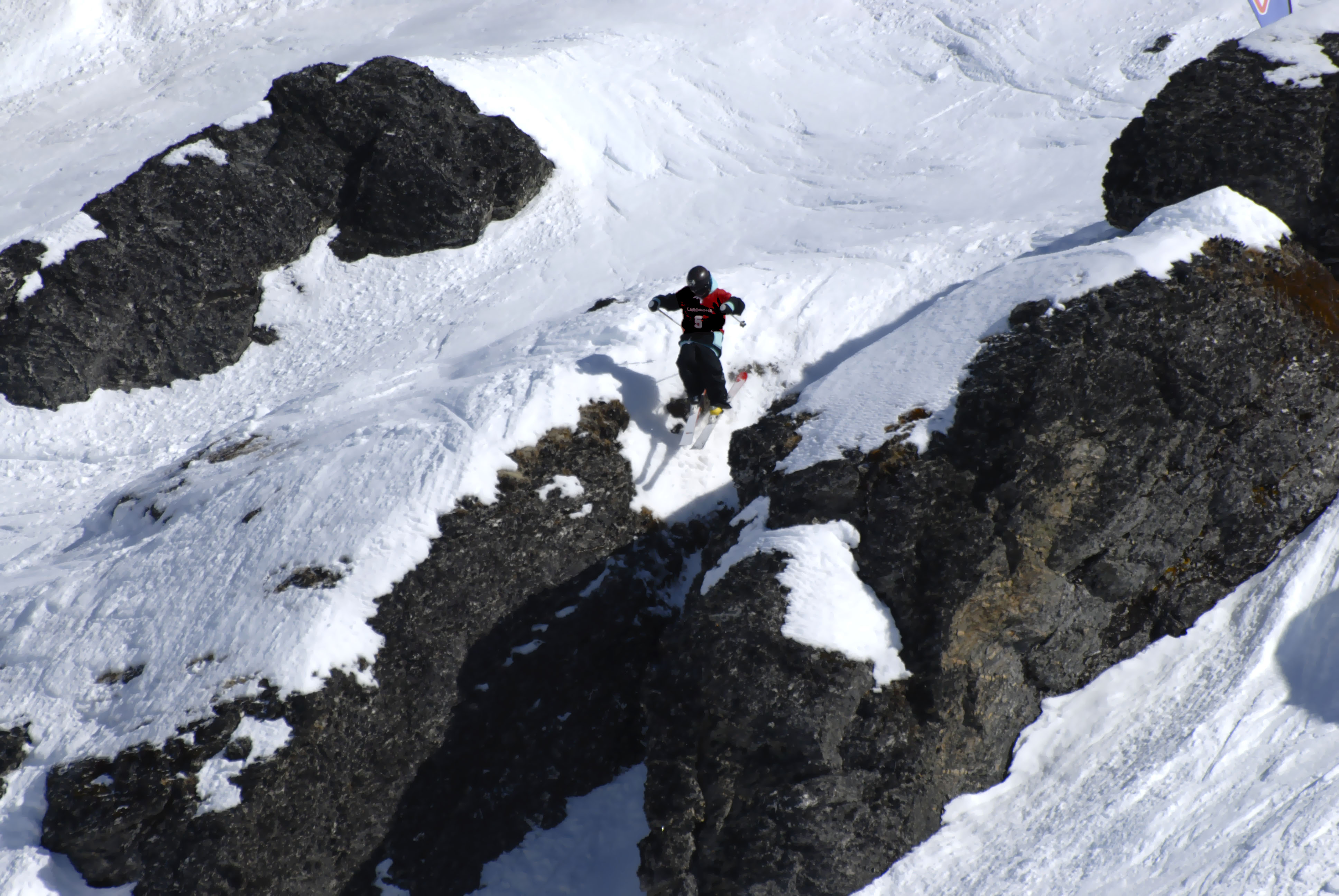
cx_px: 670
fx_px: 16758
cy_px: 448
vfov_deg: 3.1
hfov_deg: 4.6
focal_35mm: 450
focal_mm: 300
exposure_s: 1/1600
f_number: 8
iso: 125
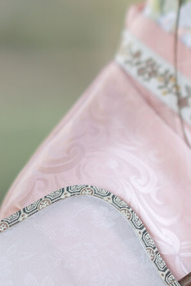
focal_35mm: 339
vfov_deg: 6.1
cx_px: 321
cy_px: 3
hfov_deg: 4.0
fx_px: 2696
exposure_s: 1/800
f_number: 1.4
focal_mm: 85
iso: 125
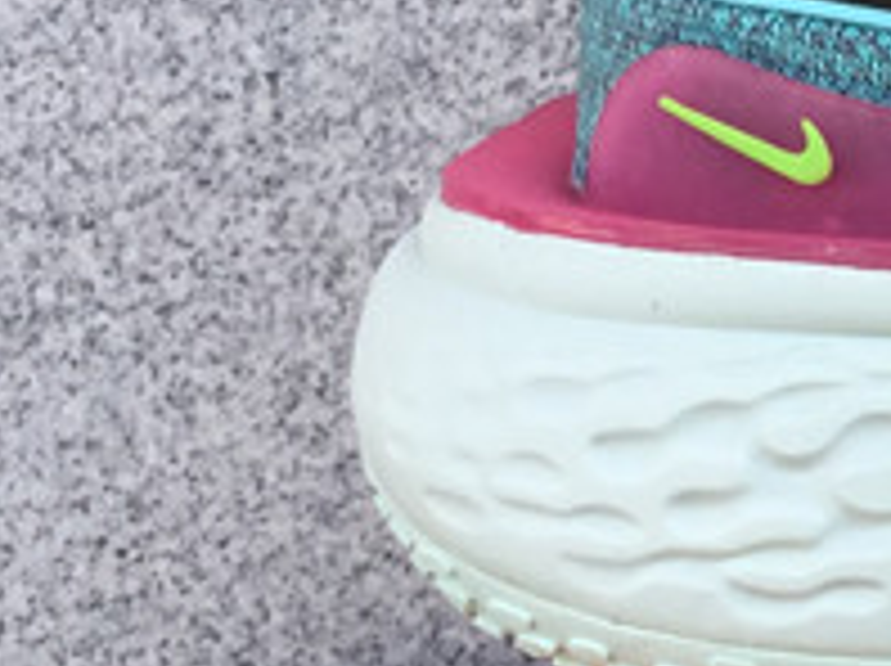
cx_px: 1804
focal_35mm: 141
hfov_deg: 12.3
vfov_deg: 10.5
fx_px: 3625
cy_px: 502
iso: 25
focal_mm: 3.3
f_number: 2.4
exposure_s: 1/240
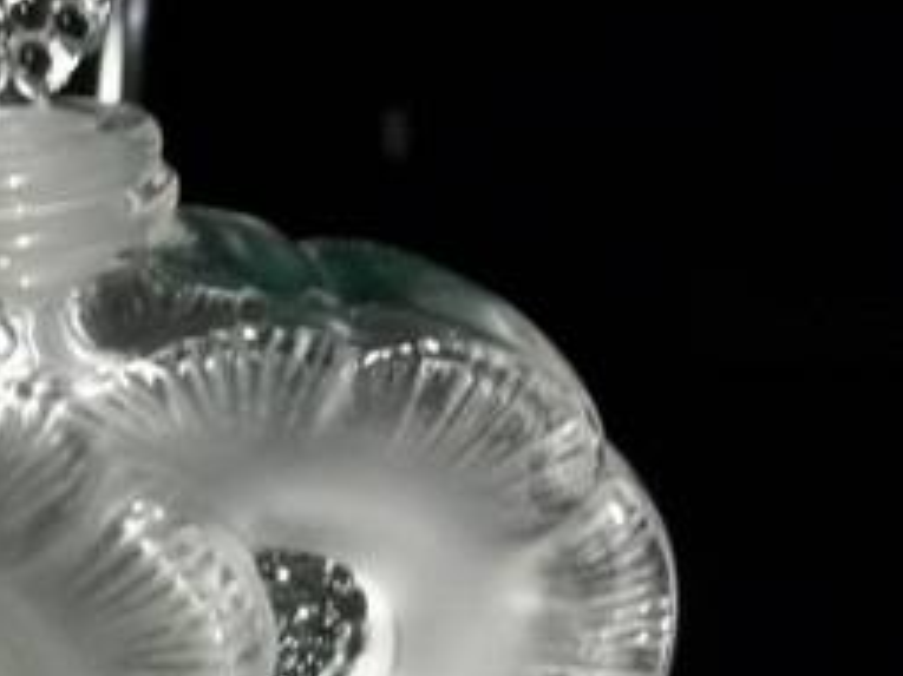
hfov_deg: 26.4
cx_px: 251
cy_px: 584
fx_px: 1903
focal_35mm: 73
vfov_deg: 19.8
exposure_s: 1/8.17
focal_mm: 5.7
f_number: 2.9
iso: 320
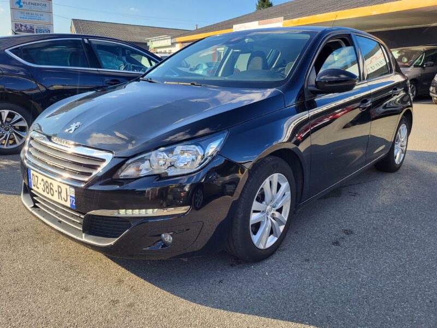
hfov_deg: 67.3
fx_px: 328
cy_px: 164
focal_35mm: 26
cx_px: 218
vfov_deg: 53.1
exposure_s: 1/909
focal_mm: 5.4
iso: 40
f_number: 1.8
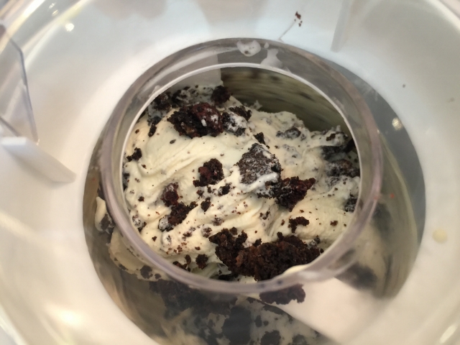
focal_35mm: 29
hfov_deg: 61.7
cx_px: 230
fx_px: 385
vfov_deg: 48.2
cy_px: 172
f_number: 2.2
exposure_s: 1/15
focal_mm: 4.15
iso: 40
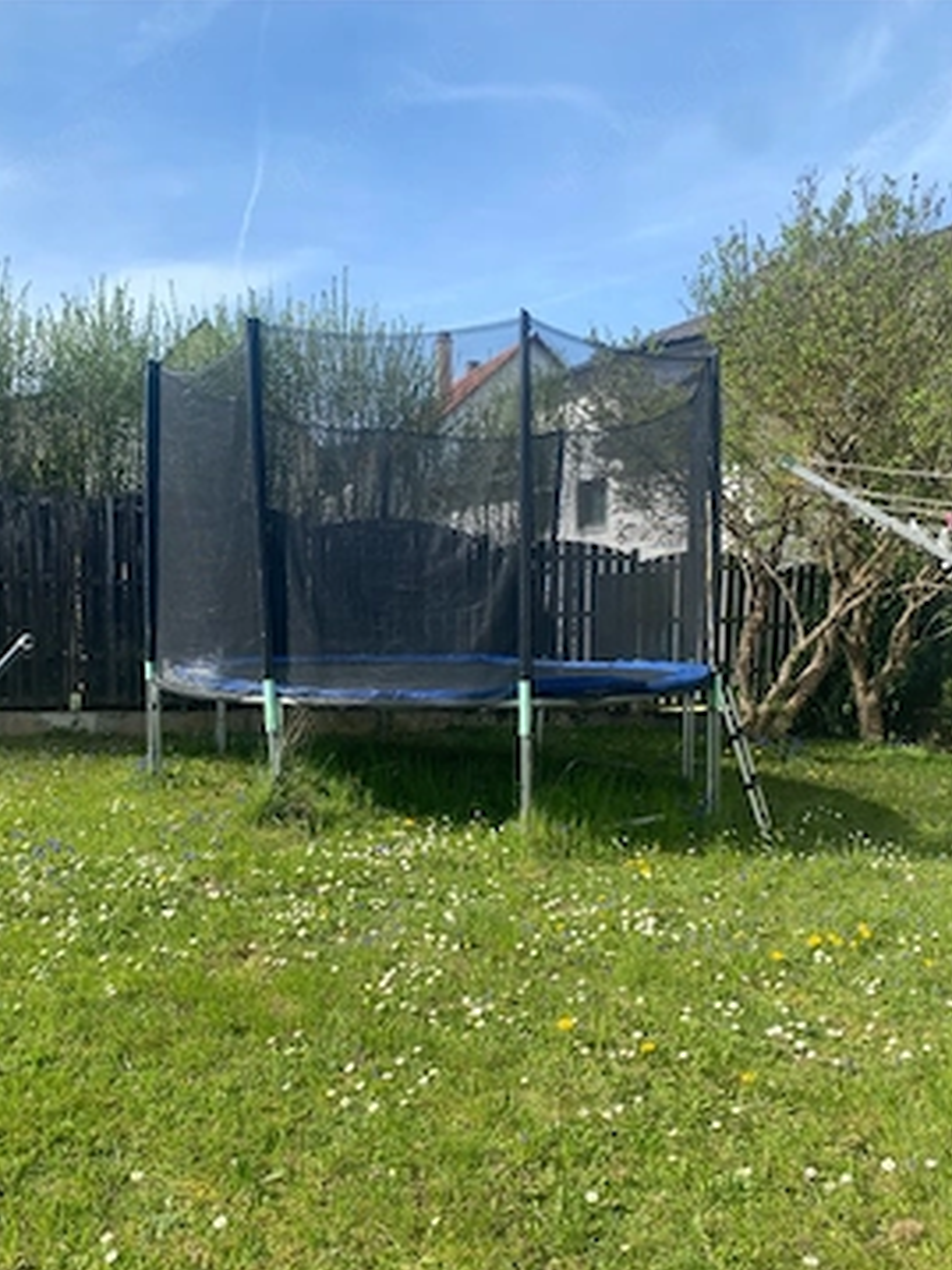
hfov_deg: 48.2
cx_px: 449
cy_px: 704
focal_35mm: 29
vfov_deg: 61.5
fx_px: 1064
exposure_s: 1/1412
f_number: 1.8
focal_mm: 4.25
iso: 32
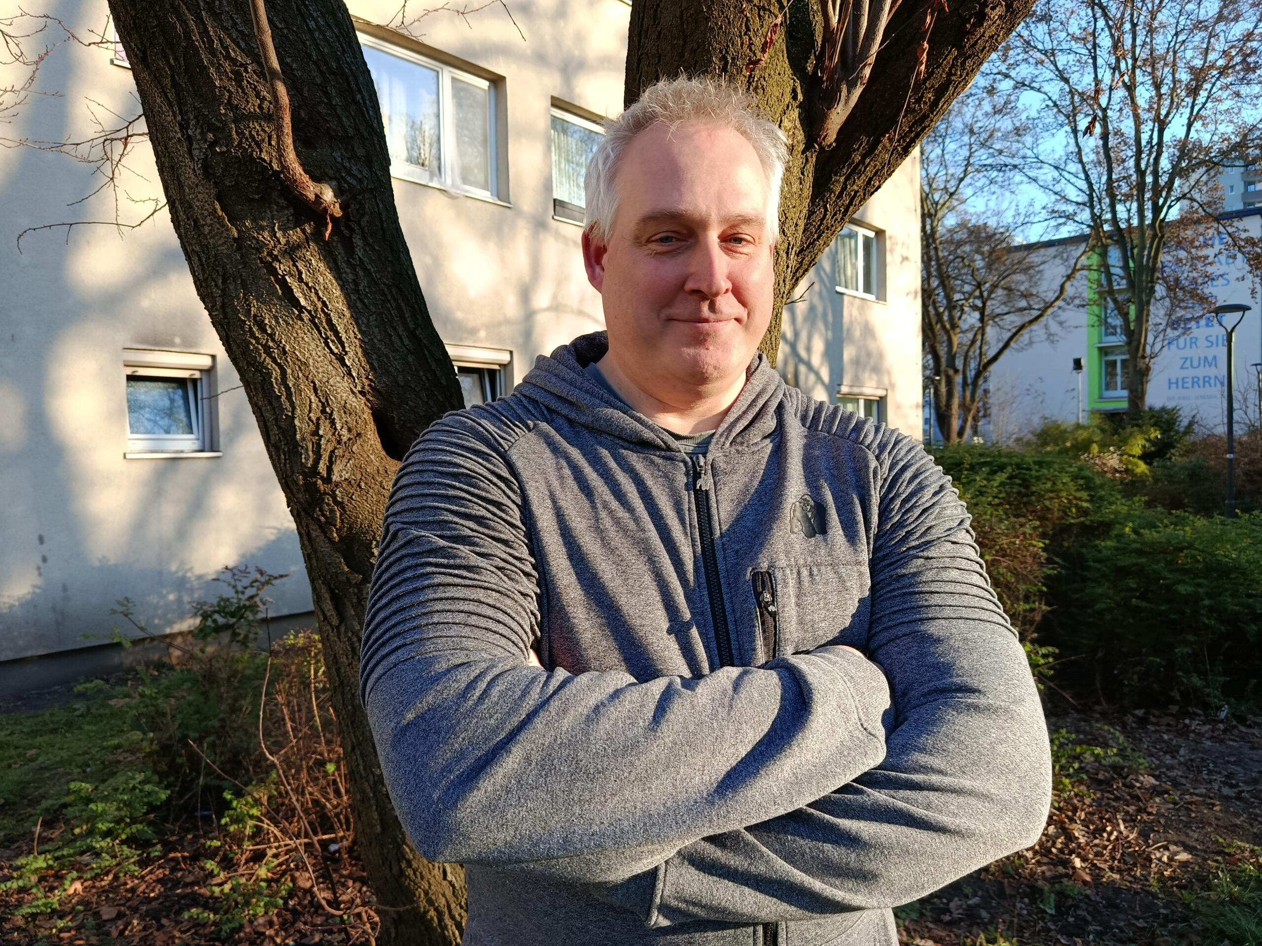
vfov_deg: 56.8
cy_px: 473
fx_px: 875
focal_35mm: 24
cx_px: 631
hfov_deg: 71.6
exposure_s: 1/103
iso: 50
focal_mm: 5.24
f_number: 1.7
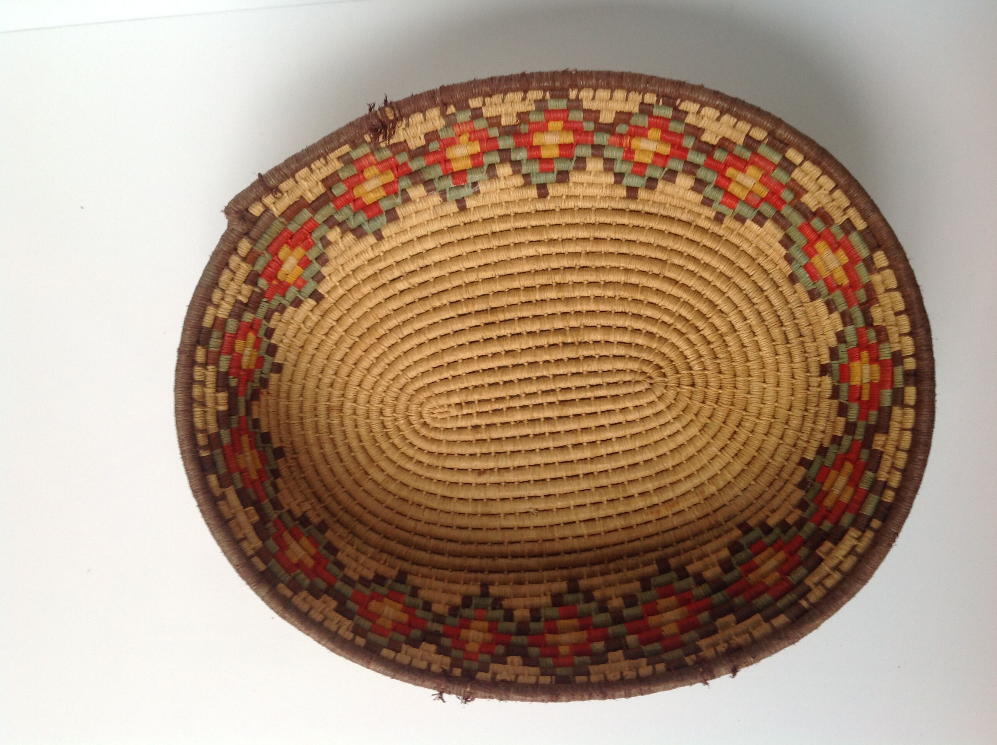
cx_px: 498
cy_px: 372
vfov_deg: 40.6
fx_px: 1007
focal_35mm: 35
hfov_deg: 52.7
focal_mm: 4.28
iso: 50
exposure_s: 1/50
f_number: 2.4
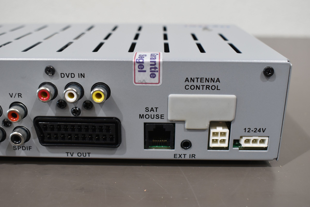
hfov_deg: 47.9
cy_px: 104
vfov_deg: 33.0
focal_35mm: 40
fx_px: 349
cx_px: 155
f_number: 5.6
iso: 500
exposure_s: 1/60
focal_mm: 27
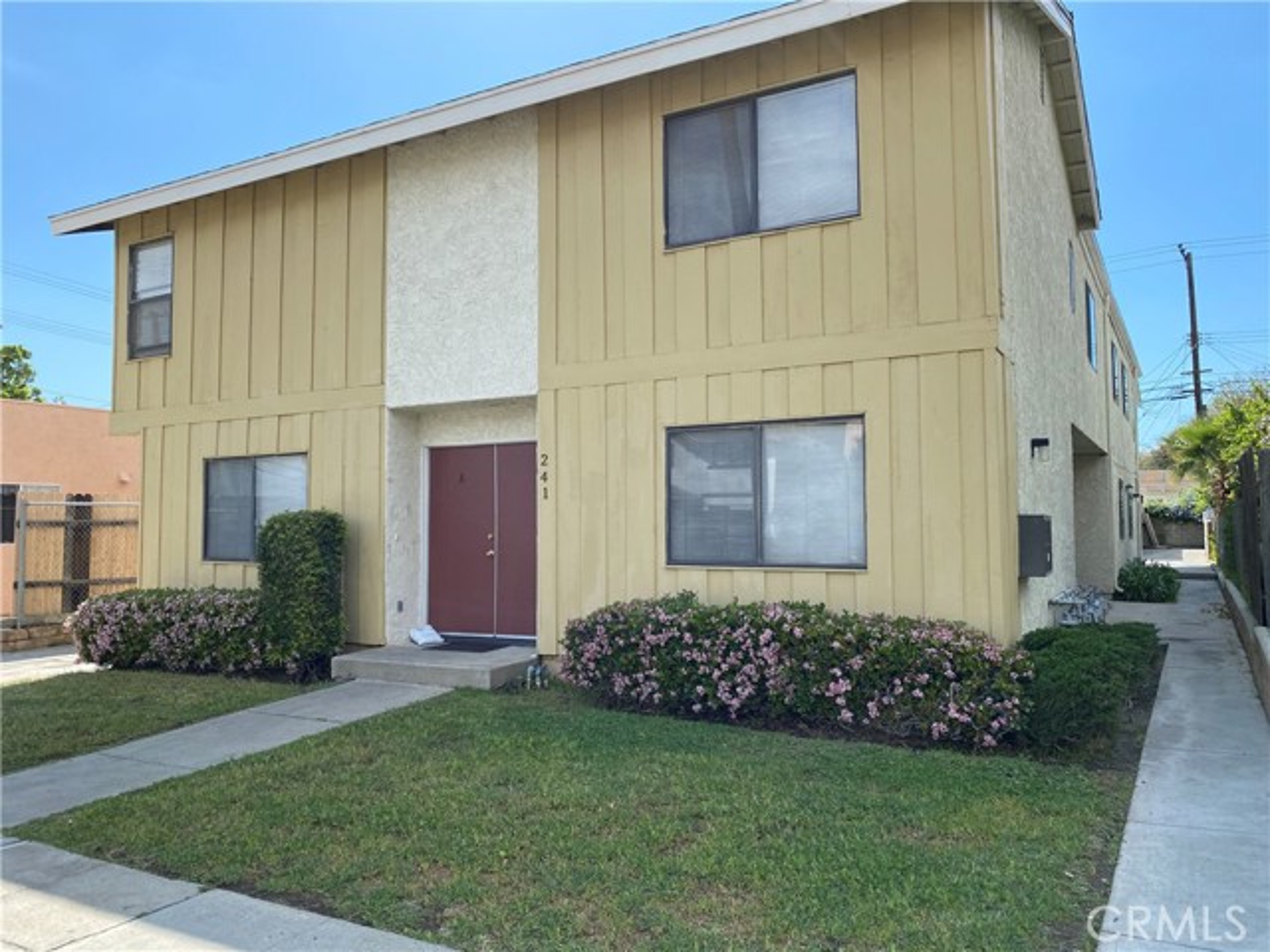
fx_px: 954
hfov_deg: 67.3
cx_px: 635
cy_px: 476
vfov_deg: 53.1
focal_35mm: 26
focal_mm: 4.25
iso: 32
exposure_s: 1/1678
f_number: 1.8
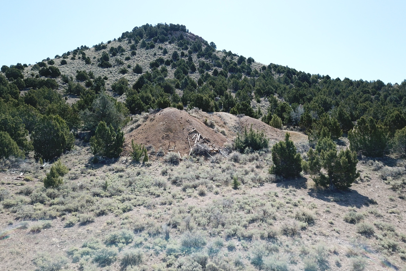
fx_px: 316
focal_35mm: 28
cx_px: 202
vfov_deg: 46.4
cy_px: 142
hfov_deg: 65.5
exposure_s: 1/710
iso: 100
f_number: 2.2
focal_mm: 4.73
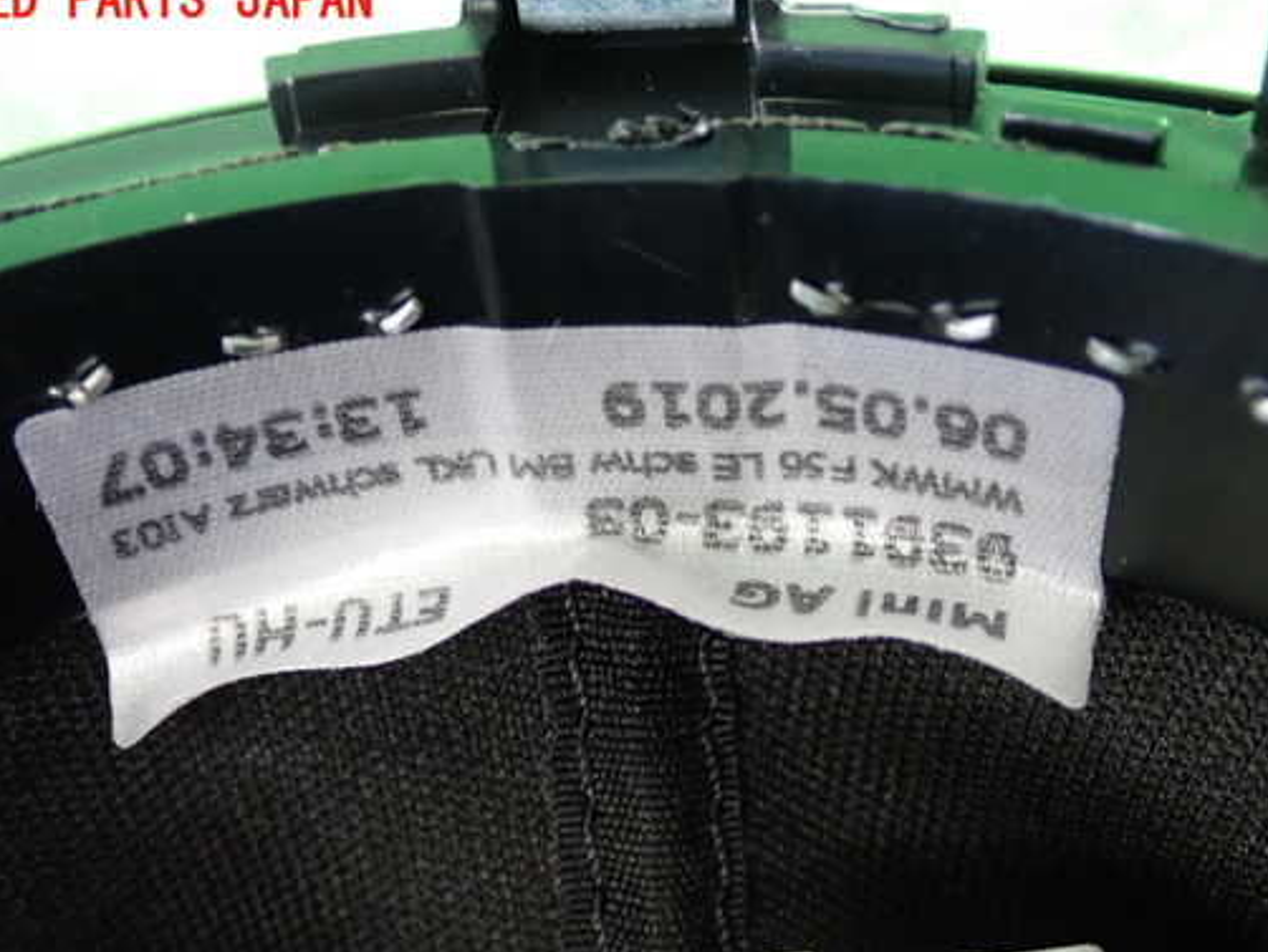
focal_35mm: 49
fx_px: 1796
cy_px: 538
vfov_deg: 29.7
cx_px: 672
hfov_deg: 38.9
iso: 800
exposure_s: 1/25
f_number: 2.8
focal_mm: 7.31
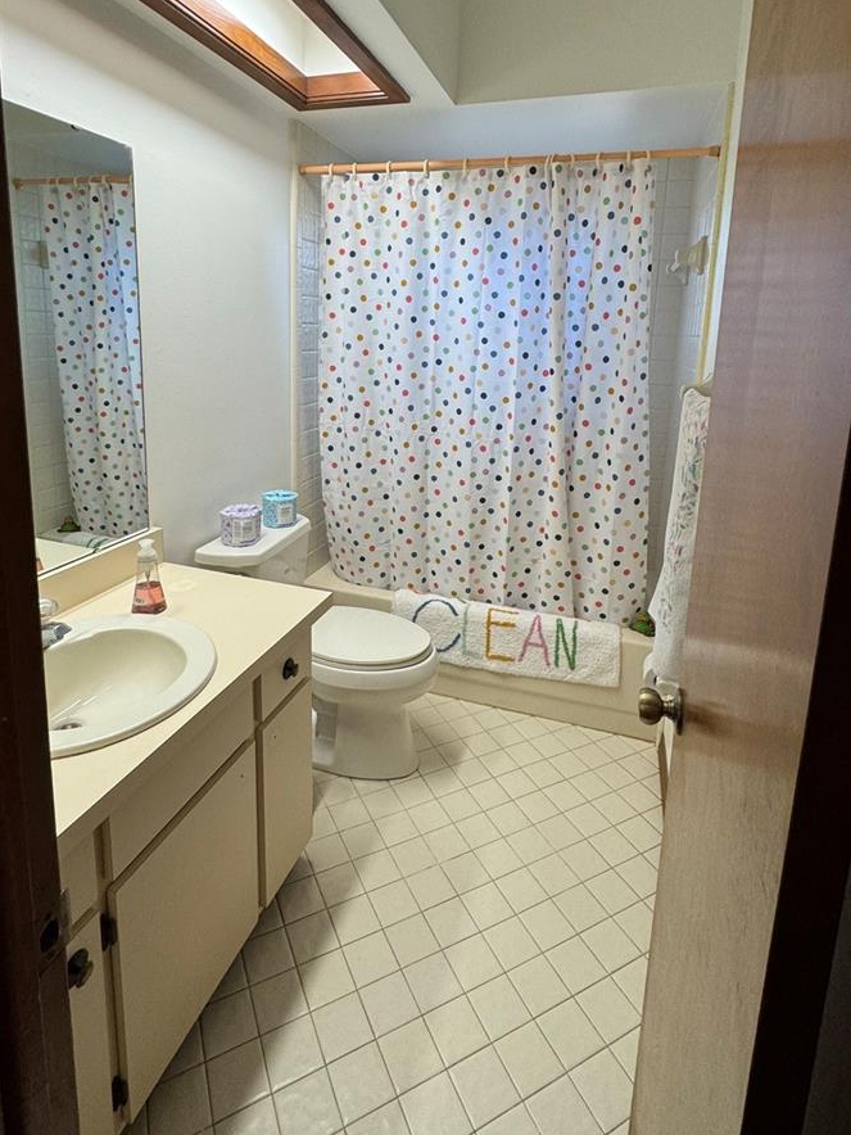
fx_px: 623
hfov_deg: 68.7
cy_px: 438
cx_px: 422
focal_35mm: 19
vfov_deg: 83.3
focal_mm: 2.22
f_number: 2.2
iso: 100
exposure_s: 1/120
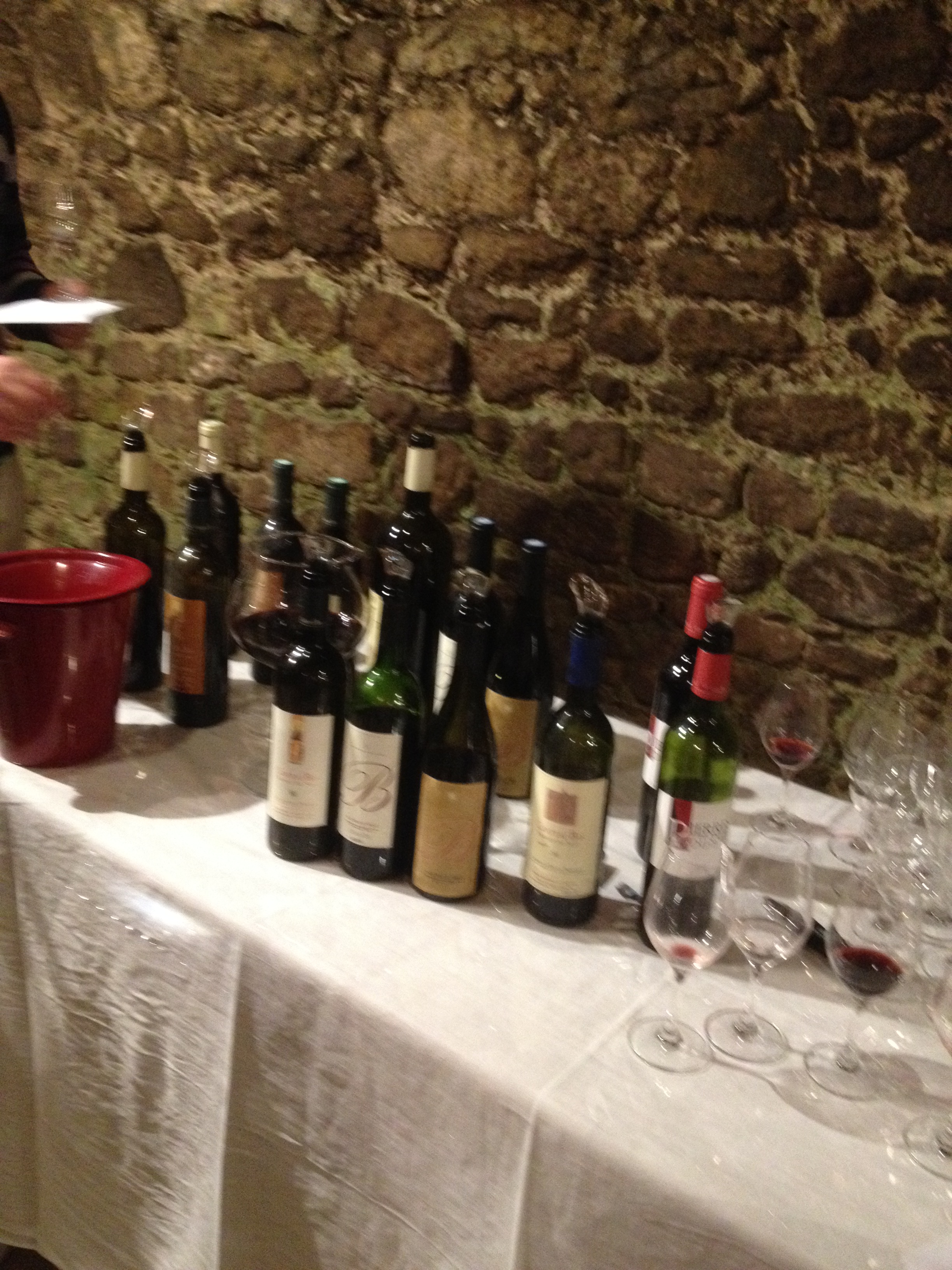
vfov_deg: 52.6
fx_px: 1283
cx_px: 476
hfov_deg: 40.7
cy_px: 635
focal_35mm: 35
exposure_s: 1/17
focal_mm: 4.28
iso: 400
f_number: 2.4
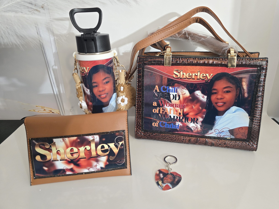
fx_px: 193
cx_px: 144
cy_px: 100
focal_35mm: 24
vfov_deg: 56.8
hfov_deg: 71.6
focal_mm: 6.3
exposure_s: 1/120
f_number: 1.7
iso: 800
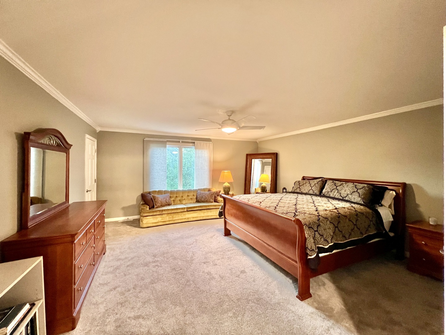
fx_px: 167
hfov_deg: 106.2
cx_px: 223
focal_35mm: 13
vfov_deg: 89.9
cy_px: 168
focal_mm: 1.57
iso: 640
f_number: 1.8
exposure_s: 1/60
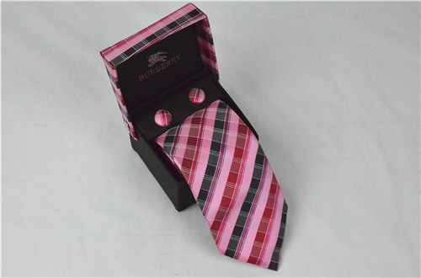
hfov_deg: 30.0
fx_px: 787
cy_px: 139
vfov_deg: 20.0
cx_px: 210
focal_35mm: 68
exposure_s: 1/800
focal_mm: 45
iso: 6400
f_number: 14
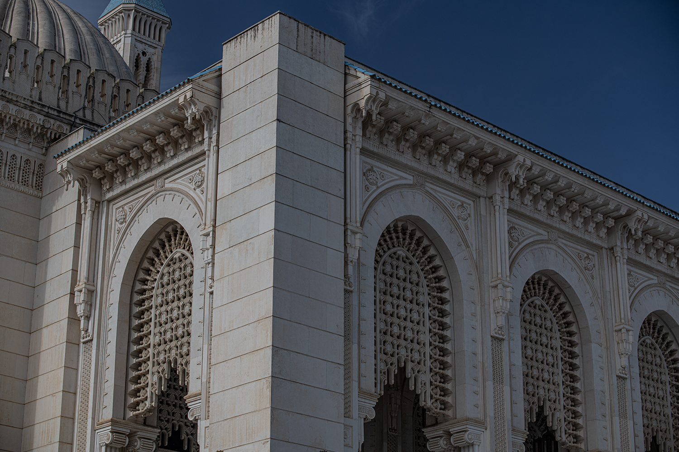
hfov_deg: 28.8
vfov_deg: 19.5
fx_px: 1320
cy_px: 226
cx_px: 340
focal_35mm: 70
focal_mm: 70
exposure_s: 1/250
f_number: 6.3
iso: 100
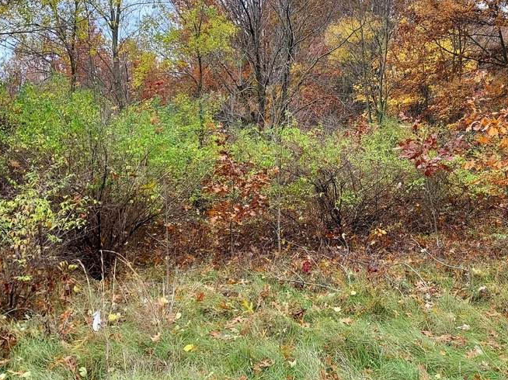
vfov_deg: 30.8
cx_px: 325
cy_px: 147
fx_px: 689
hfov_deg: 40.1
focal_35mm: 47
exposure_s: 1/120
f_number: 1.8
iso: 64
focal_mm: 4.6
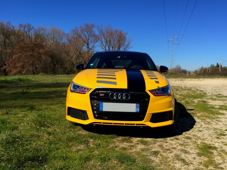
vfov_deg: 48.2
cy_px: 85
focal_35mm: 29
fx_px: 190
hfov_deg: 61.7
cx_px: 114
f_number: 2.2
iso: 32
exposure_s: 1/2083
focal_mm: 4.15
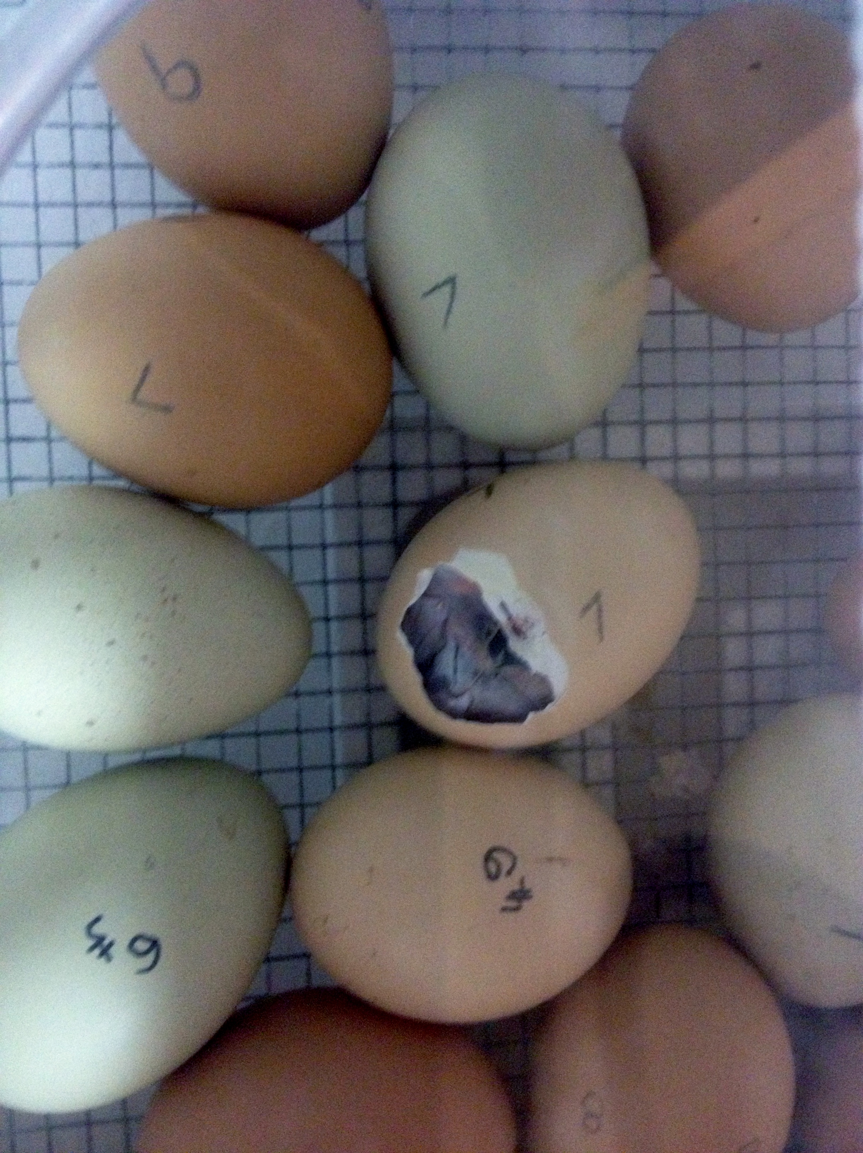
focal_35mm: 35
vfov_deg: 52.6
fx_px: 1164
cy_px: 576
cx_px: 432
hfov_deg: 40.7
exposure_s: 1/15
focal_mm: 4.28
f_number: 2.4
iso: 400
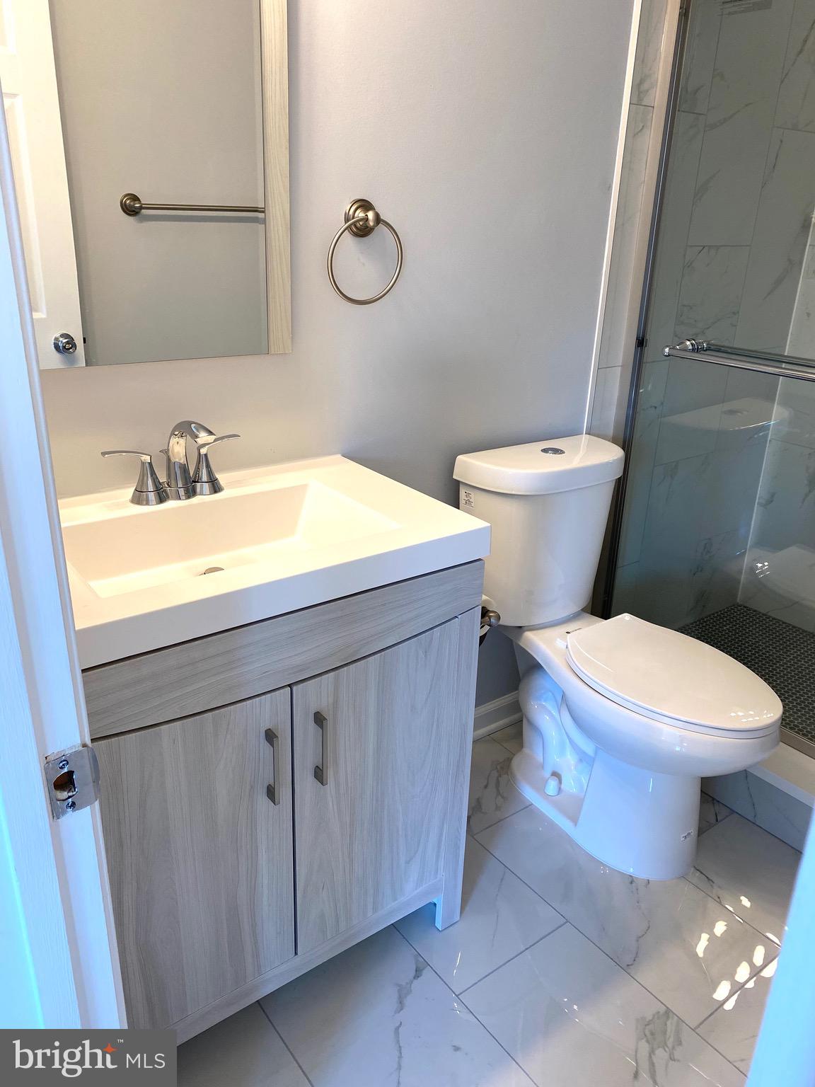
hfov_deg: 53.1
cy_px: 544
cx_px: 408
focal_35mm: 26
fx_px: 816
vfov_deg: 67.3
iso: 80
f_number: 1.8
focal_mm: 4.25
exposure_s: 1/121
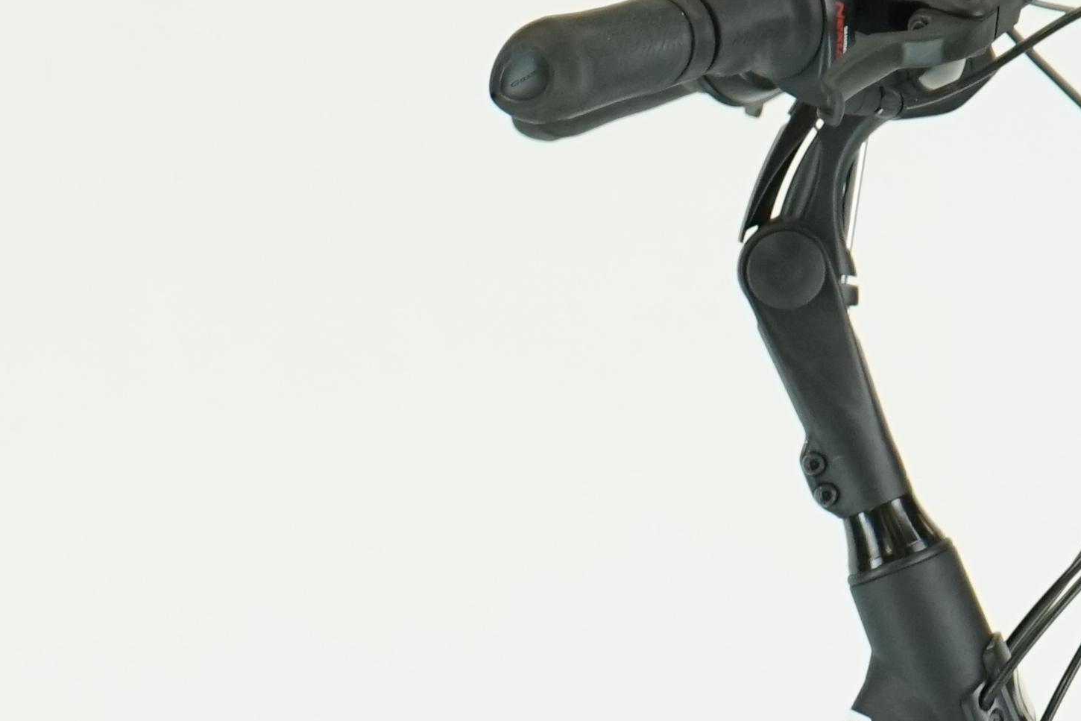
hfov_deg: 8.6
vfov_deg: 5.6
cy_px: 1275
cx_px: 278
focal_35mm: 240
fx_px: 7207
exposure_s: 1/200
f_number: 5.6
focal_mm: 58
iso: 1600
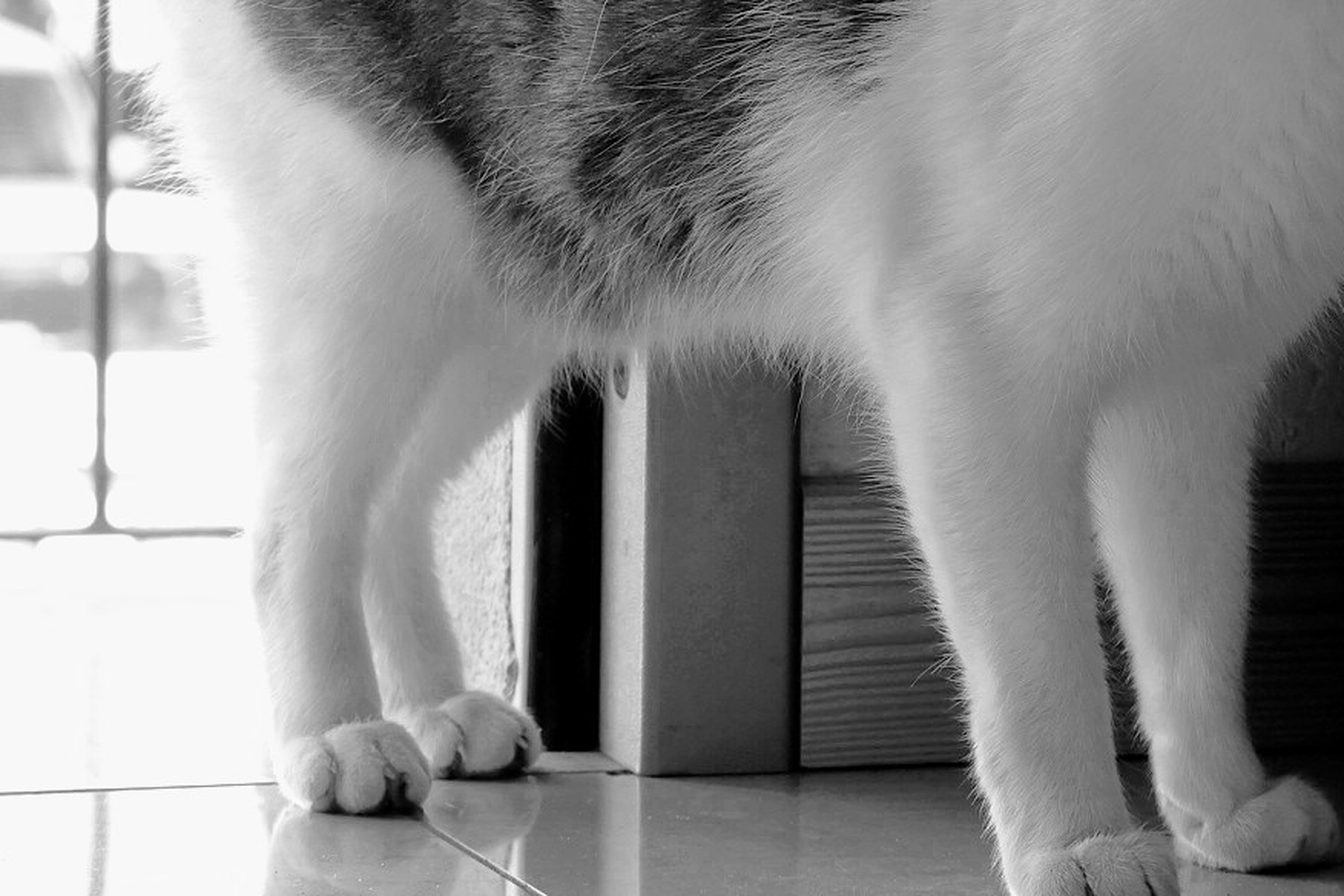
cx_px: 1068
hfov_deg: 13.4
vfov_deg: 9.0
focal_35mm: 152
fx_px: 5674
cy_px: 112
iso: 400
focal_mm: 50
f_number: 7.1
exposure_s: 1/80
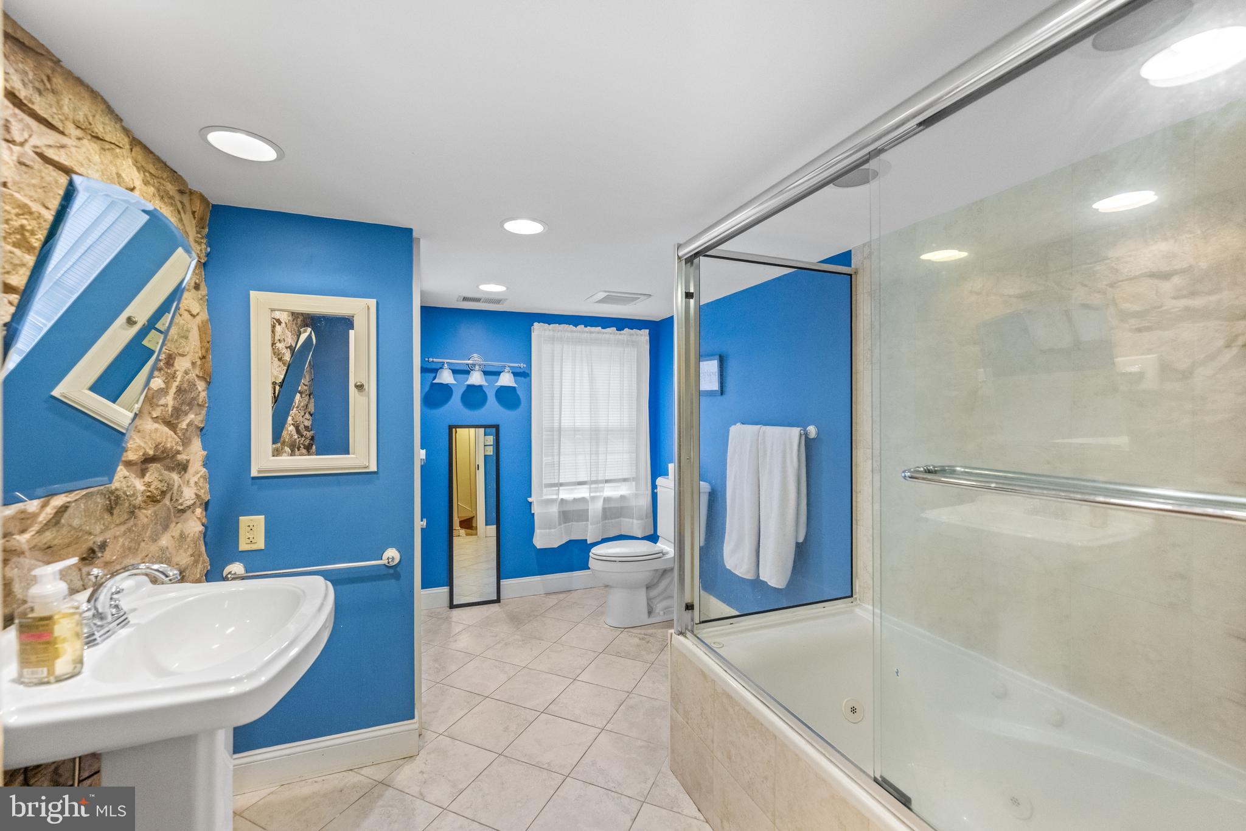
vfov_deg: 81.2
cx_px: 623
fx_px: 484
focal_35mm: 14
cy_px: 416
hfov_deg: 104.3
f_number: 4.5
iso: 2500
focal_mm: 14
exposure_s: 1/80
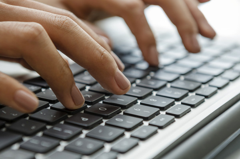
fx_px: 698
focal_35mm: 105
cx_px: 120
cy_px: 80
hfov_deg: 19.5
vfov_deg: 13.0
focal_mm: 70
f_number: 4.5
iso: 200
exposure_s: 1/125
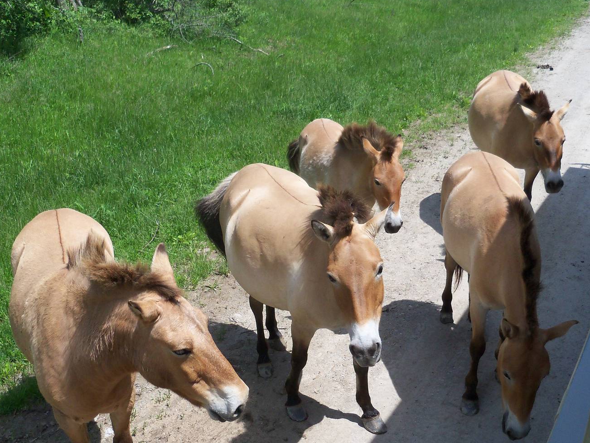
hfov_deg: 43.8
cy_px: 259
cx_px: 315
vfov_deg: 33.5
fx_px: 733
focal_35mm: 43
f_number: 3.5
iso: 160
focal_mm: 6.2
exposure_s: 1/1600
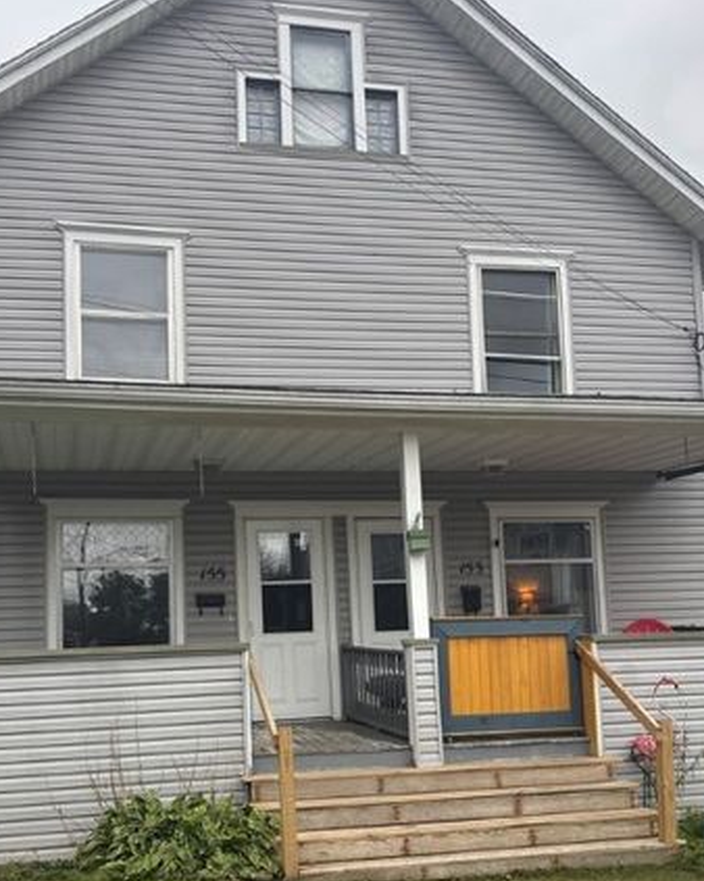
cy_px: 549
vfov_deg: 45.4
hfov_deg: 37.3
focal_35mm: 40
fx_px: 1043
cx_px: 327
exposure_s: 1/231
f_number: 1.6
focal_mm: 5.96
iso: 40
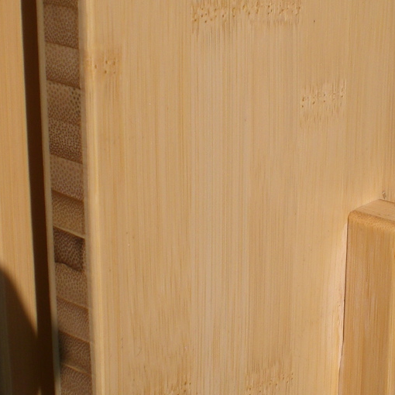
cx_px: 238
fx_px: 1020
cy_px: 124
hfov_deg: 21.9
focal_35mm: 79
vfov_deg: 21.8
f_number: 4.4
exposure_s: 1/1600
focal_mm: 6.3
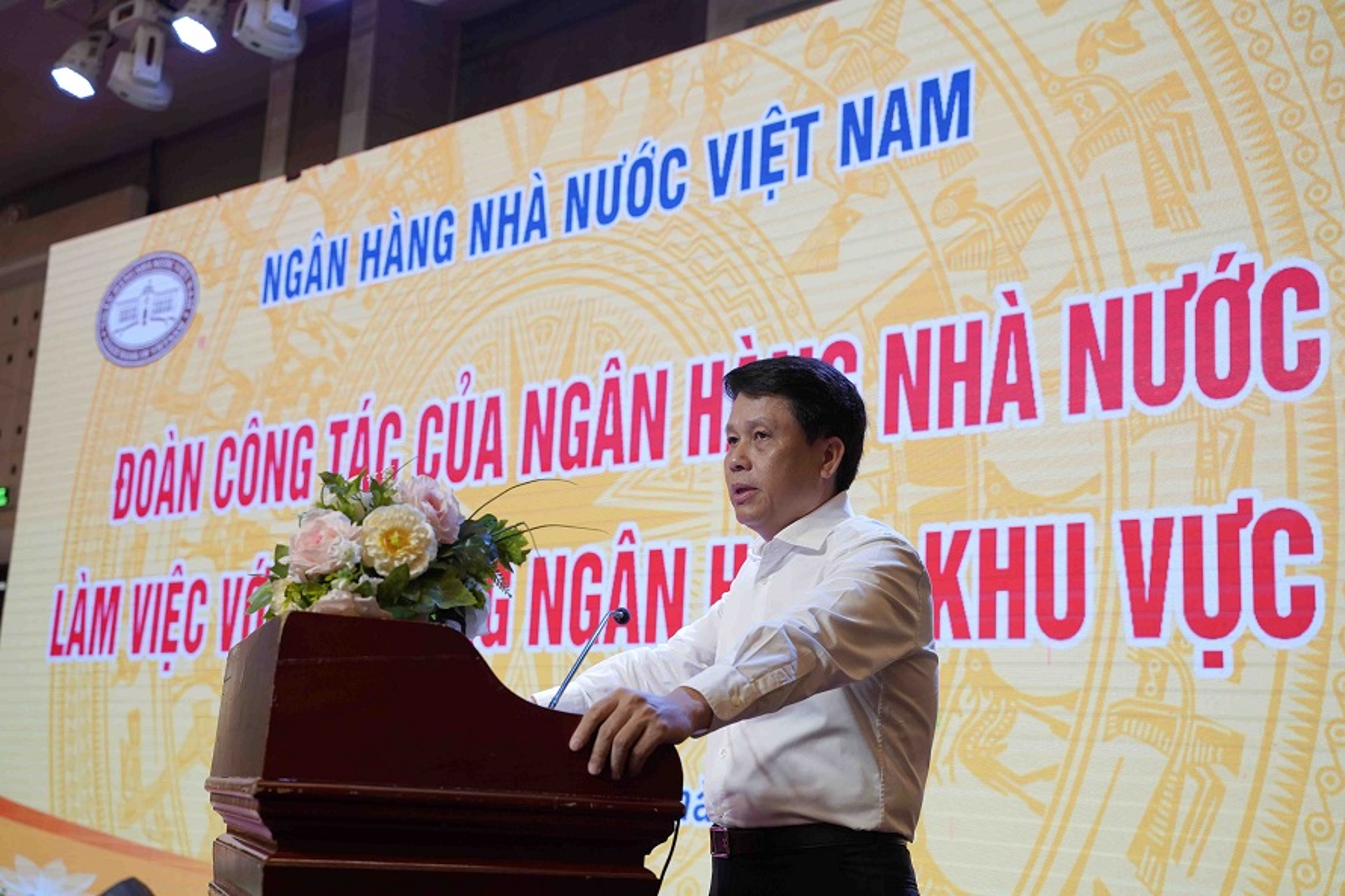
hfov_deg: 44.9
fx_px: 1629
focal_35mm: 44
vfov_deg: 30.8
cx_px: 672
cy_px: 448
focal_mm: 43.6
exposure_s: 1/160
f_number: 4
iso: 800
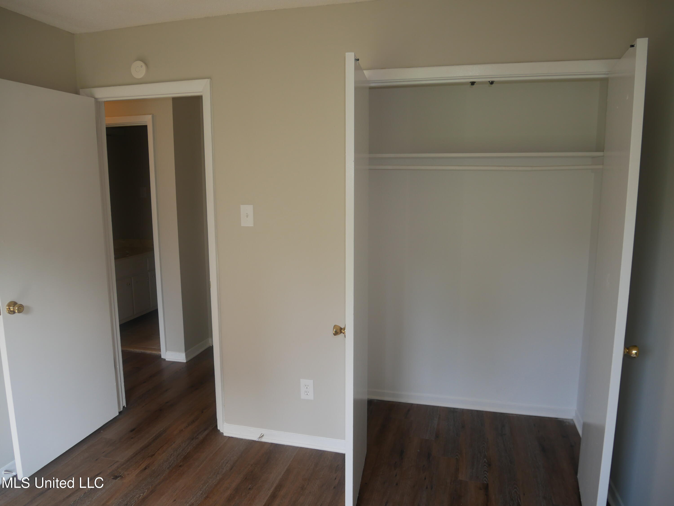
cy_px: 253
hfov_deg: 71.6
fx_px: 467
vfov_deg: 56.8
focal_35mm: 24
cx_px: 337
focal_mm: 12
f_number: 3.5
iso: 200
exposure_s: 1/80
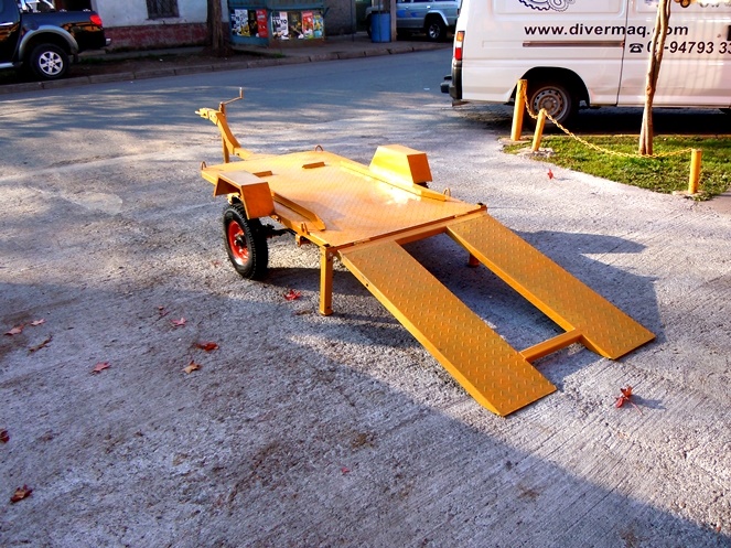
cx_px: 366
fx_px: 633
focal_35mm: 30
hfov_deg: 60.0
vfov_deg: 46.8
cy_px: 274
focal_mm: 5.4
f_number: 3.5
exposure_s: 1/200
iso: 100
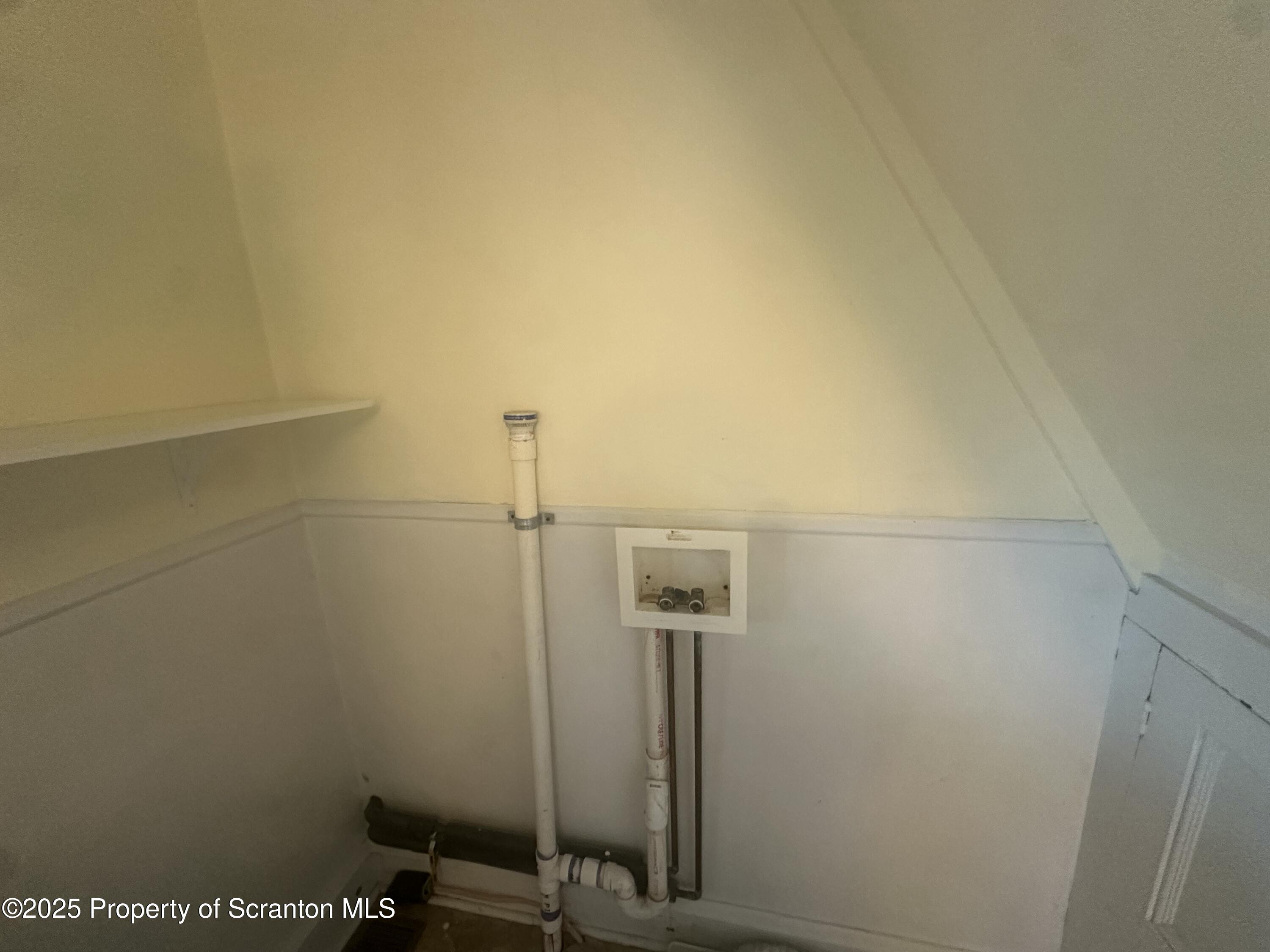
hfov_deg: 102.1
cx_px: 635
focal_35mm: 14
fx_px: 514
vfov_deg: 85.7
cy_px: 476
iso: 500
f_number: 2.2
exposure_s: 1/60
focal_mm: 2.22
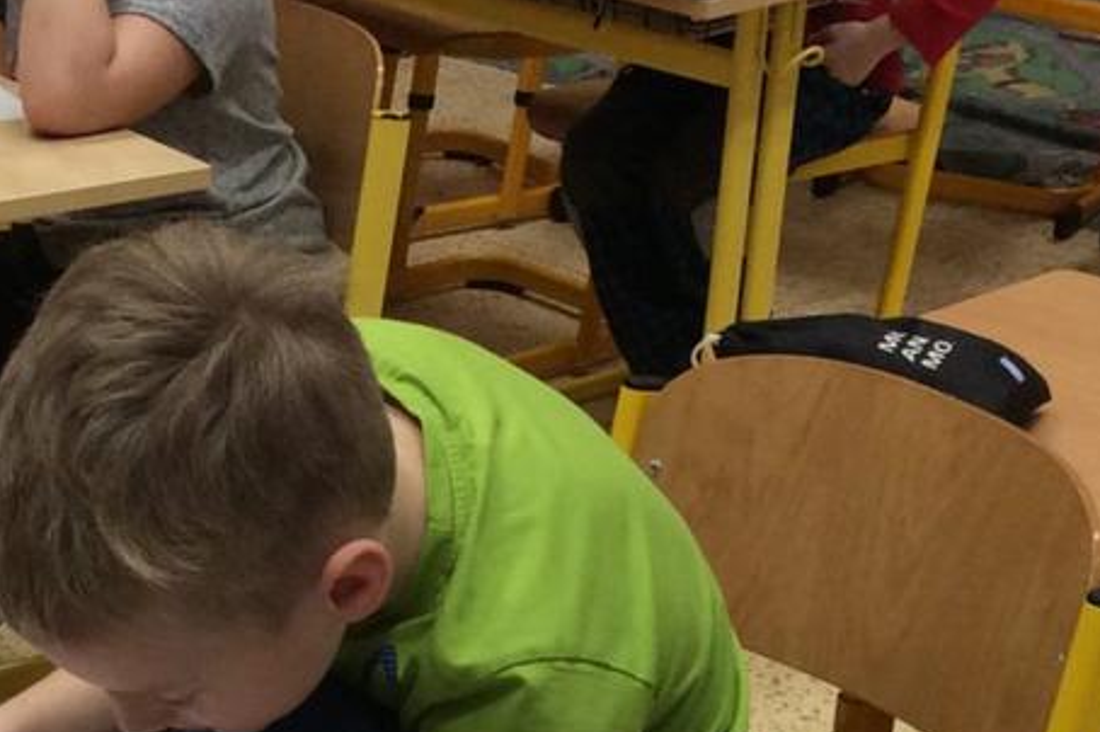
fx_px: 2992
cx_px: 218
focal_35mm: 98
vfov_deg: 13.0
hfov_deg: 20.6
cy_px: 1203
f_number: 2.4
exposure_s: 1/100
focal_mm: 3.3
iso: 64
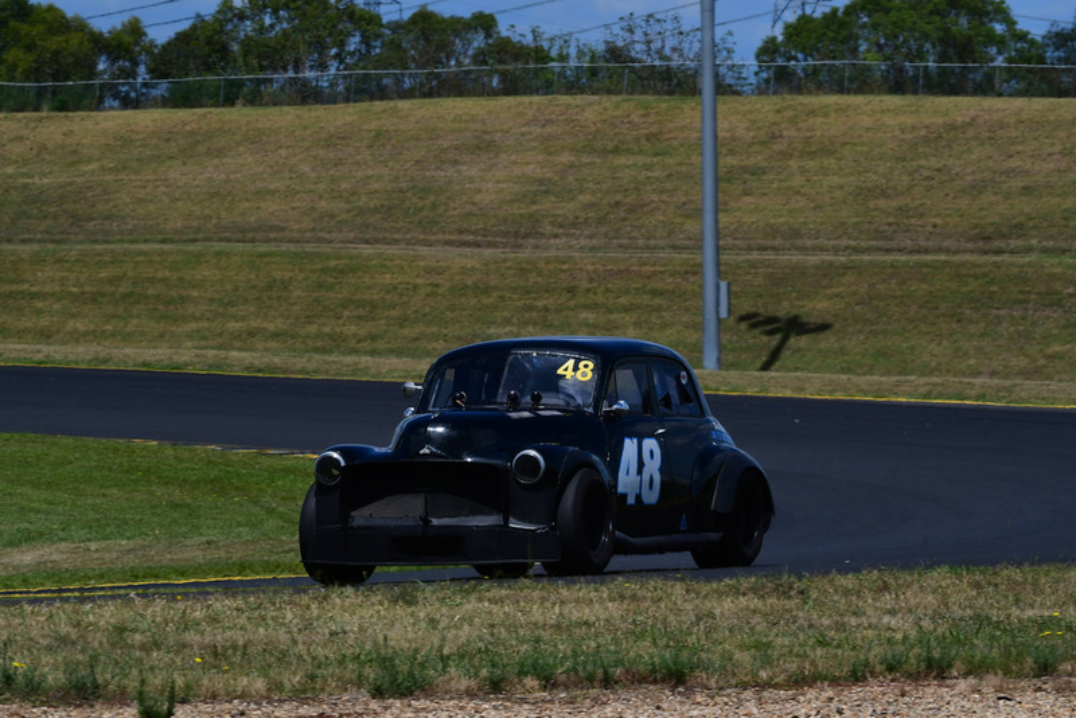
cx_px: 538
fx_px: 8969
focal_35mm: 300
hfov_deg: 6.9
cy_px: 359
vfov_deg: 4.6
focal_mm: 200
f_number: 14
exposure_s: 1/640
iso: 250
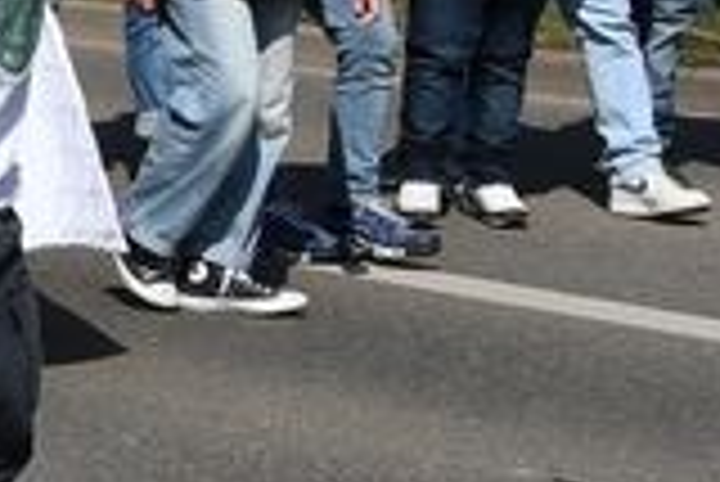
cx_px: -1822
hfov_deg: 7.4
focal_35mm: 225
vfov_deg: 6.0
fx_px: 4504
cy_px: -293
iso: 200
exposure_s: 1/800
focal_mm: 20
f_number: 8
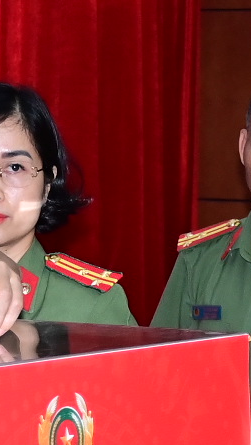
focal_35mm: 236
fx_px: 2787
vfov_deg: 9.1
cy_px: 200
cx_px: -31
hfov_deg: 5.1
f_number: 4.2
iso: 1250
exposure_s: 1/200
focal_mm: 34
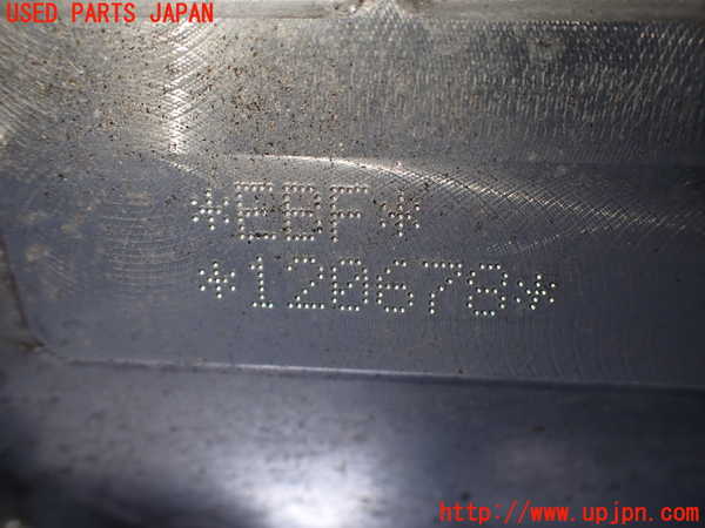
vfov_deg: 46.8
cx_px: 352
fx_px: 611
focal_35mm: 30
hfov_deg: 60.0
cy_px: 264
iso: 100
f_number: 2.3
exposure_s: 1/160
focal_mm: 5.4
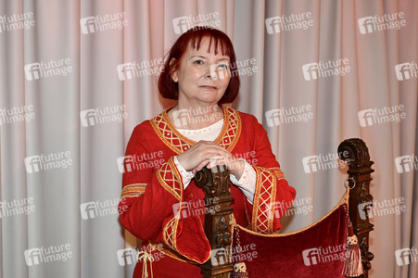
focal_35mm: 53
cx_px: 209
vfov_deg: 25.5
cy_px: 139
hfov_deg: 37.5
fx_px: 615
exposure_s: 1/200
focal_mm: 53
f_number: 5
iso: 2000
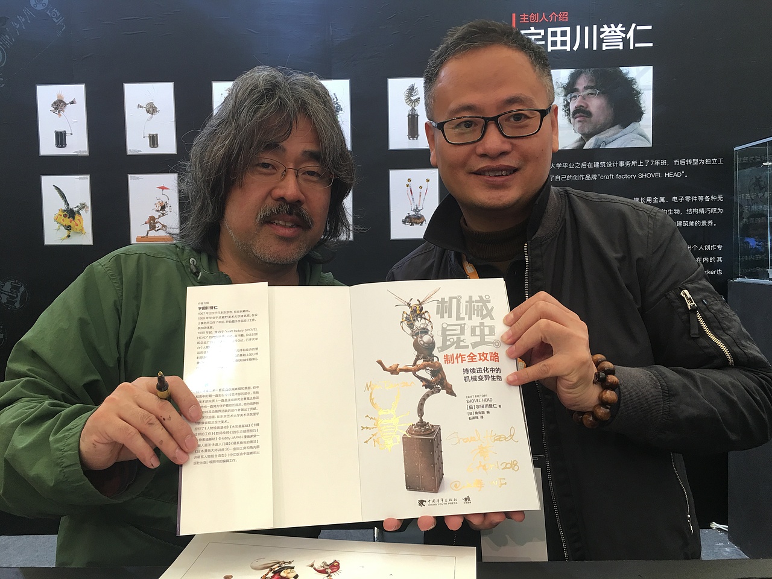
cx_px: 386
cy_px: 290
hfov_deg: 61.7
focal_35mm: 29
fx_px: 647
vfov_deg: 48.2
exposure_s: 1/33
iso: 32
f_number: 2.2
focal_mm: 4.15
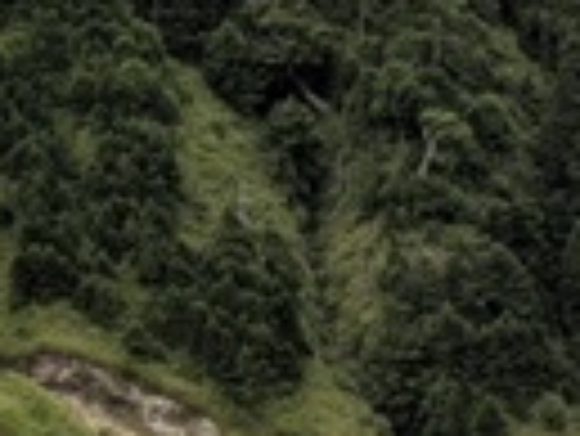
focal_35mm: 99
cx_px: 301
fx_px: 1660
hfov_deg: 19.8
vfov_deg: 13.2
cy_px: -405
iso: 38
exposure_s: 1/1976
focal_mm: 2.22
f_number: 2.2
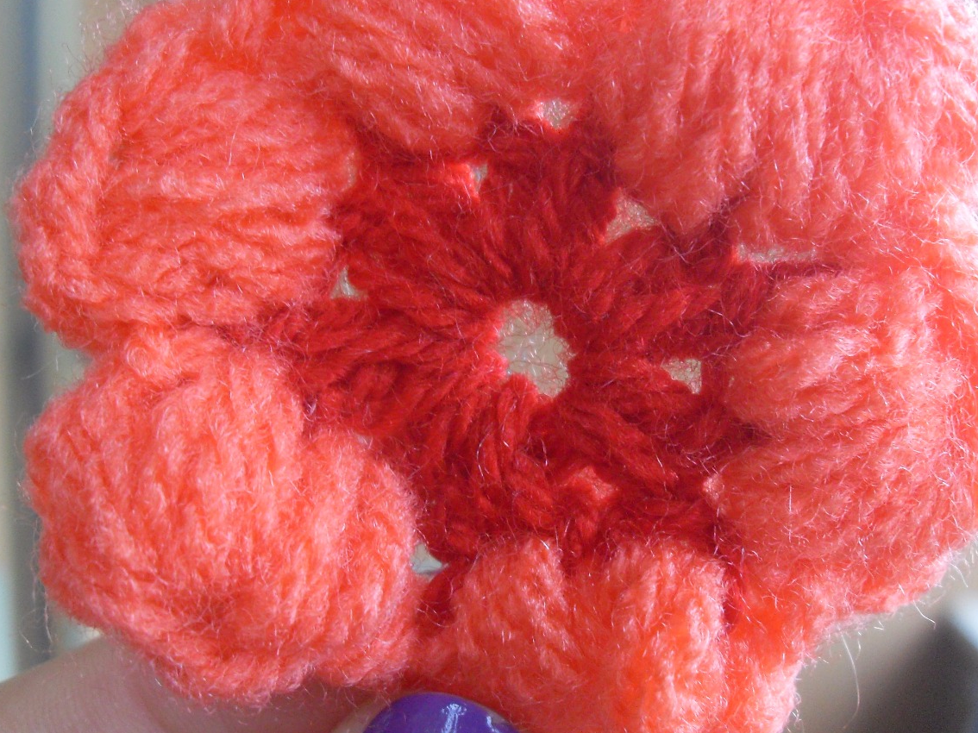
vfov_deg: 30.8
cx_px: 499
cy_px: 322
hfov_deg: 40.4
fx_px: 1328
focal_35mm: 47
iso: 200
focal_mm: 6.3
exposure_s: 1/10
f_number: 2.8
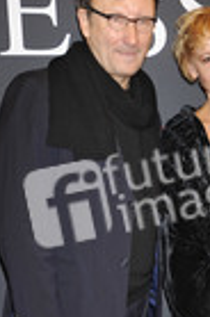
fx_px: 1064
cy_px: 308
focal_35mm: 121
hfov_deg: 11.2
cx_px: 208
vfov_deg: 16.6
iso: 640
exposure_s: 1/200
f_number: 6.3
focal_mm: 42
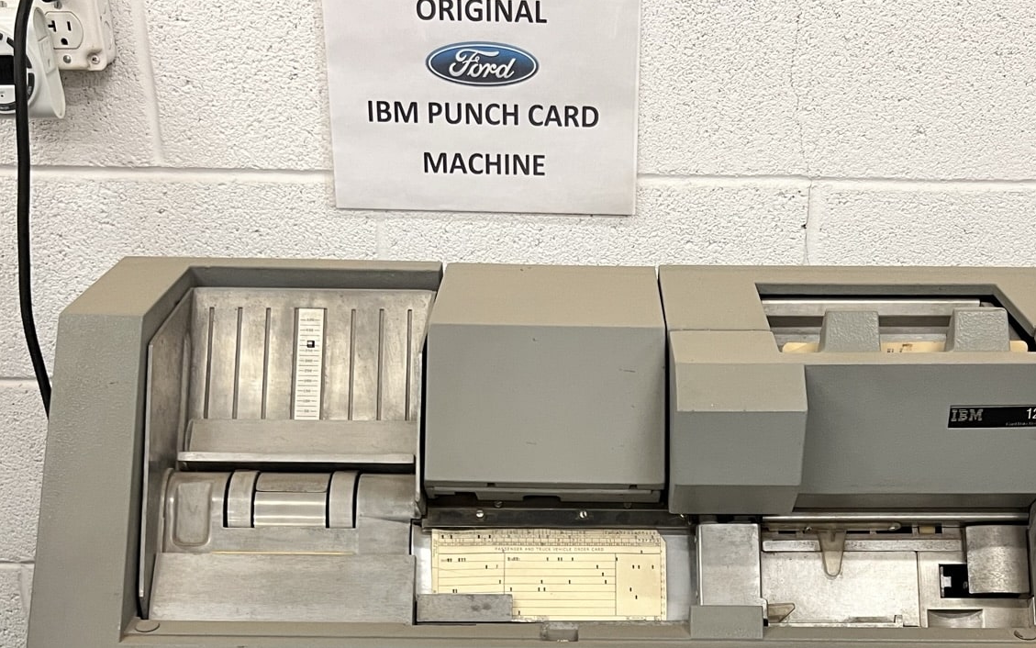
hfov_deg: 40.2
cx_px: 594
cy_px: 644
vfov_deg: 24.7
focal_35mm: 50
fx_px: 1412
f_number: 1.5
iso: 125
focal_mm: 5.7
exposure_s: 1/60
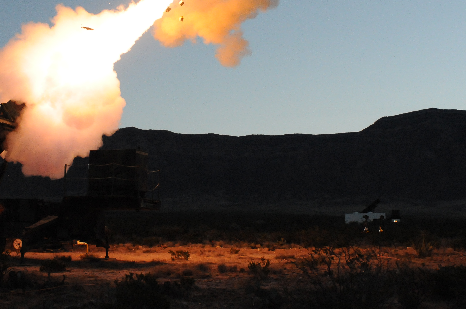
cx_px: 193
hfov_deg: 30.9
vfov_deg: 20.7
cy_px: 74
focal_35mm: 65
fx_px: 840
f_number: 8
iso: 2000
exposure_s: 1/5000
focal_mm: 28
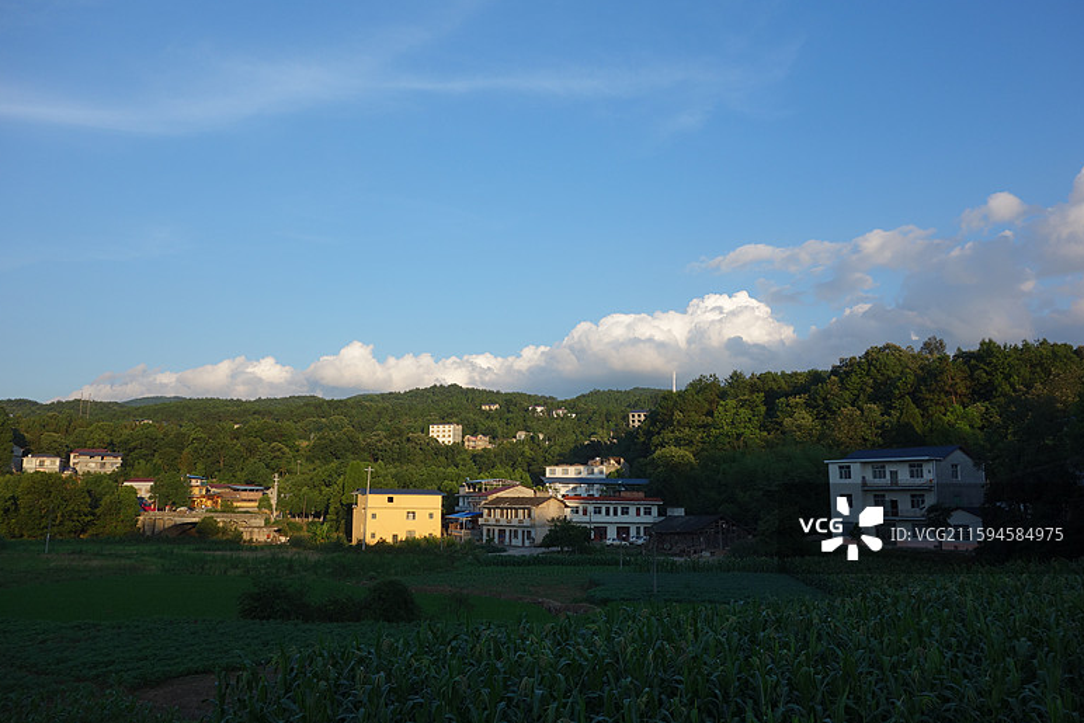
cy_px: 354
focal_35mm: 29
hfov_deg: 63.6
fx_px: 873
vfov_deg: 45.0
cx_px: 529
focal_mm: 10.4
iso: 125
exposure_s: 1/250
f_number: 5.6
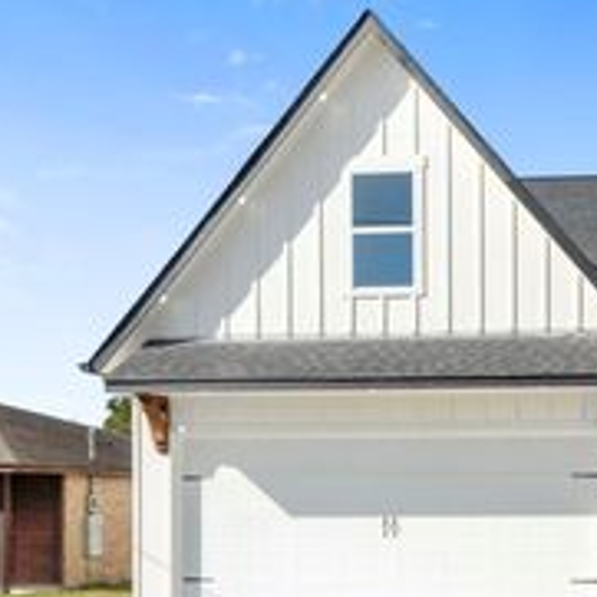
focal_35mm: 47
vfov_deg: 34.7
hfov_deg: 32.0
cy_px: 493
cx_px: 650
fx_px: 917
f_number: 9
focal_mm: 20
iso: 800
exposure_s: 1/60
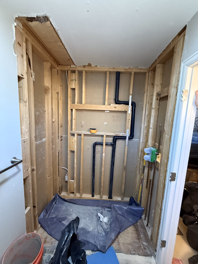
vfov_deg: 102.1
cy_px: 132
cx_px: 99
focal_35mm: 14
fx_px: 107
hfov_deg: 85.7
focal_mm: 2.22
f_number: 2.2
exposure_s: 1/60
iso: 800
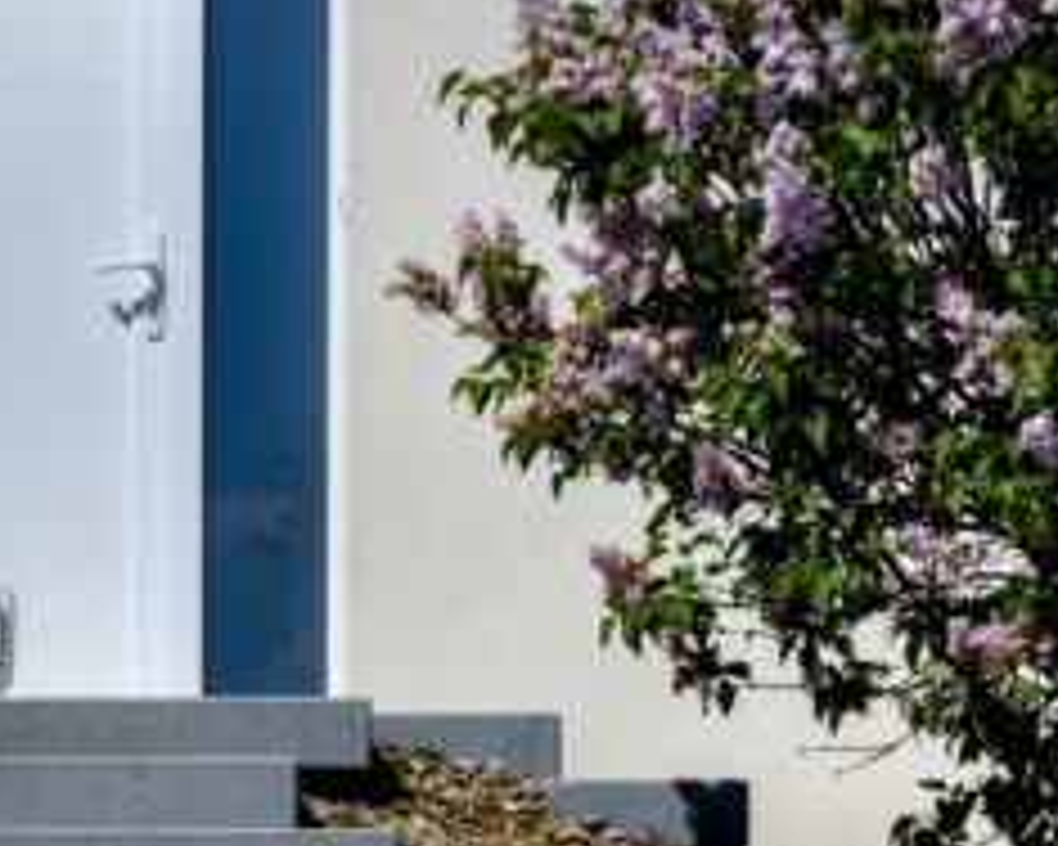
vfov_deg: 8.4
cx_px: -23
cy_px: 1226
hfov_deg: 10.6
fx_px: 5636
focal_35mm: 180
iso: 125
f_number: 9
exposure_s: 1/400
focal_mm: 44
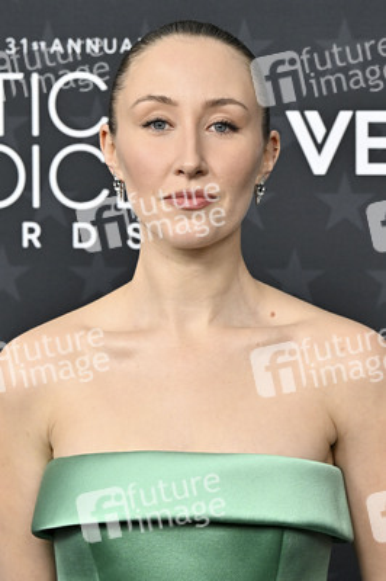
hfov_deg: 9.3
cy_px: 290
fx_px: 2384
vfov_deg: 13.9
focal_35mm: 148
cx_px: 193
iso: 1250
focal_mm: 99
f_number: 5.6
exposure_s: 1/320
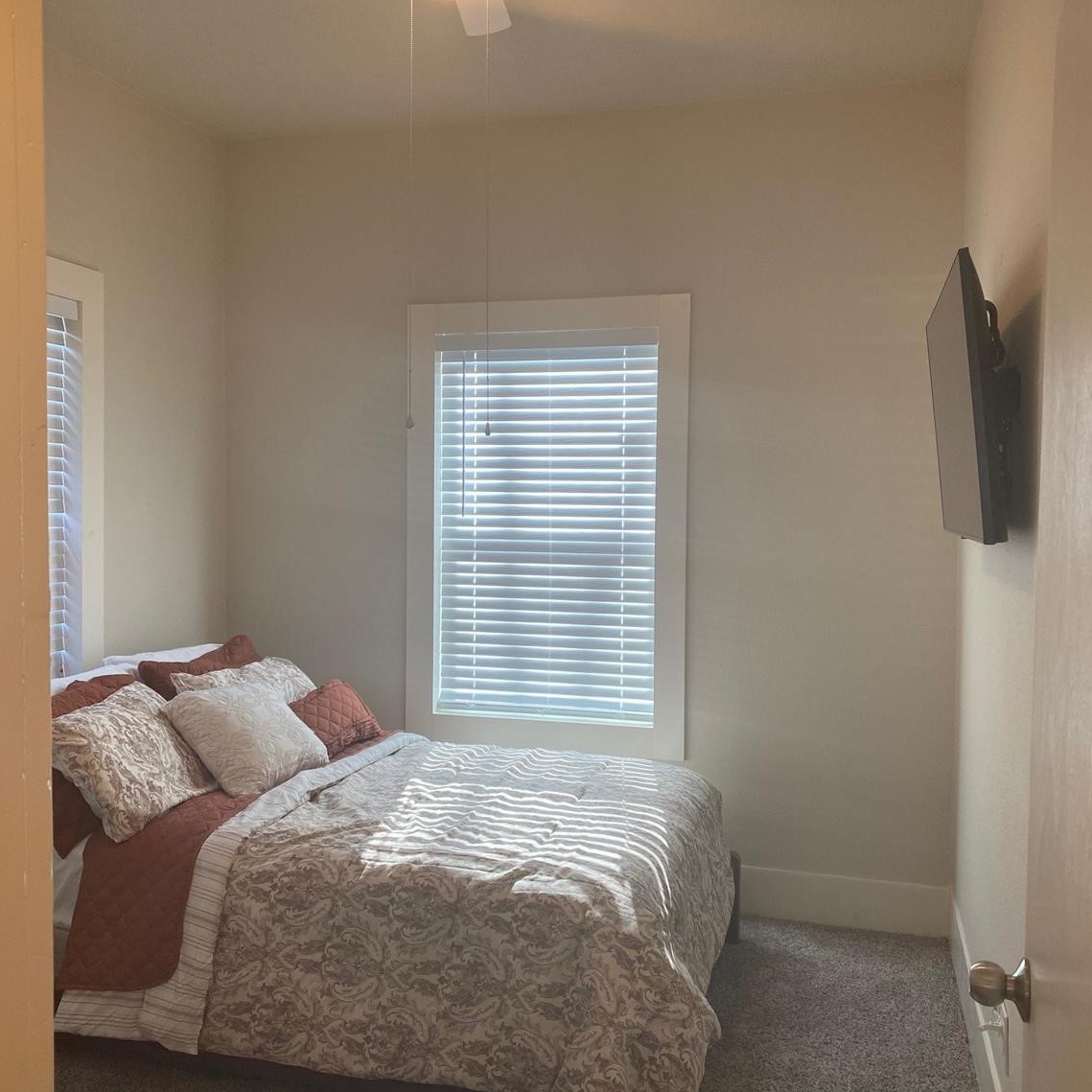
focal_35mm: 31
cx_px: 546
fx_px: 1106
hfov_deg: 52.5
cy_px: 547
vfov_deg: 52.5
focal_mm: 4.25
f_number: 1.8
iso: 64
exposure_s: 1/60
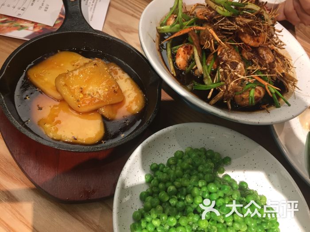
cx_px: 155
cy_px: 116
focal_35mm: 29
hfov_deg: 61.7
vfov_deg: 48.2
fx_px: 260
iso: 80
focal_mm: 4.15
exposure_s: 1/33
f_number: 2.2
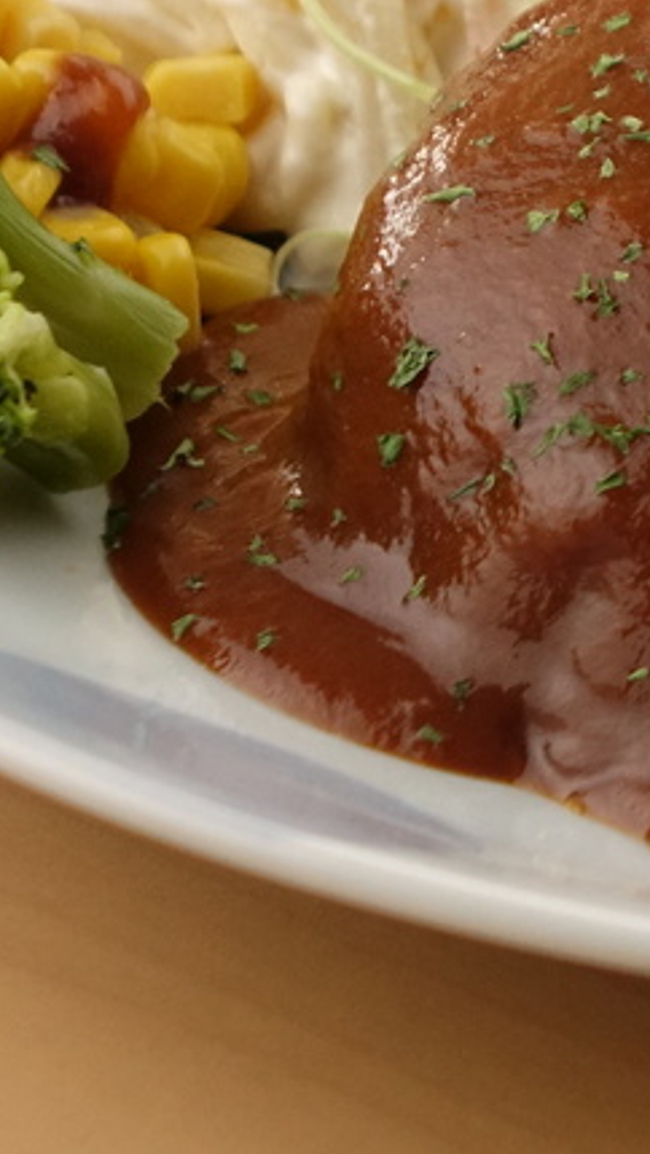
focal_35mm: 450
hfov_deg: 2.7
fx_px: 13783
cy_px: 86
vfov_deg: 4.8
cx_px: 1107
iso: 640
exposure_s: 1/200
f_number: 3.5
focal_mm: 56.49
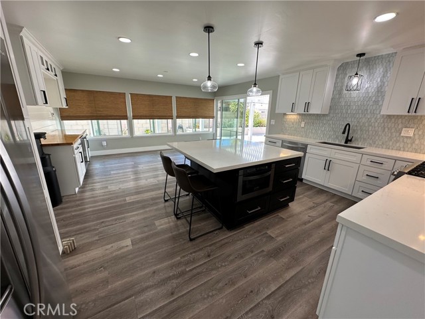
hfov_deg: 102.1
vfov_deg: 85.7
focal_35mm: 14
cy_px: 160
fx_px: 172
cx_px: 212
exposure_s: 1/120
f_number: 2.2
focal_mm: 2.22
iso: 50
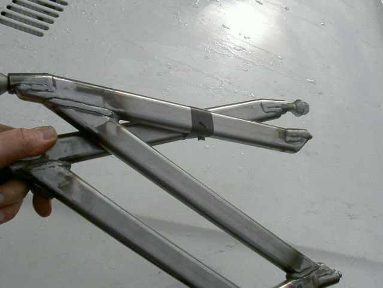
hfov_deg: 47.9
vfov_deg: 36.8
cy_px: 144
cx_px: 192
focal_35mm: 39
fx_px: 432
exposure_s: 1/2000
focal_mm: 8
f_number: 4.7
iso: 100
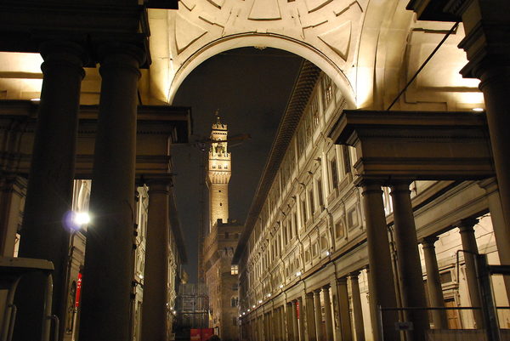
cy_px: 170
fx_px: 489
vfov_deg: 38.4
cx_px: 255
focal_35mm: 34
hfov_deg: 55.1
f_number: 3.8
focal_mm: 23
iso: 1600
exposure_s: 1/10
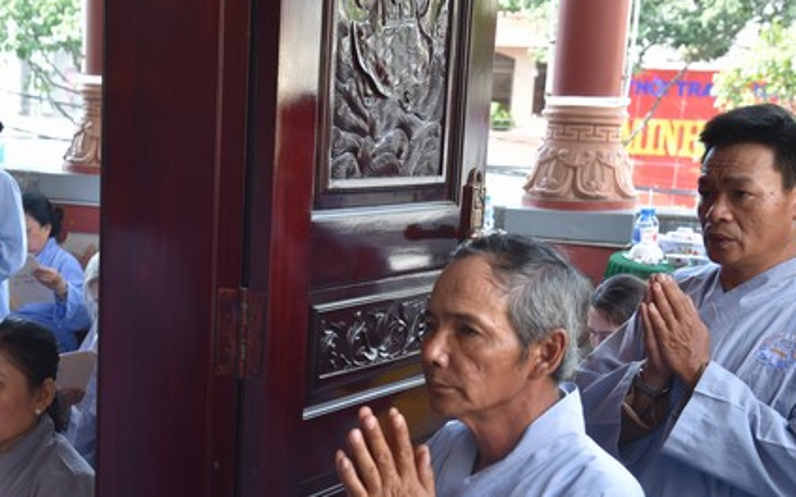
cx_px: 309
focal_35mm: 69
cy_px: 358
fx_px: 1496
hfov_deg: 29.7
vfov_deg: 18.8
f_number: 5.6
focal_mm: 44
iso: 400
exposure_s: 1/125
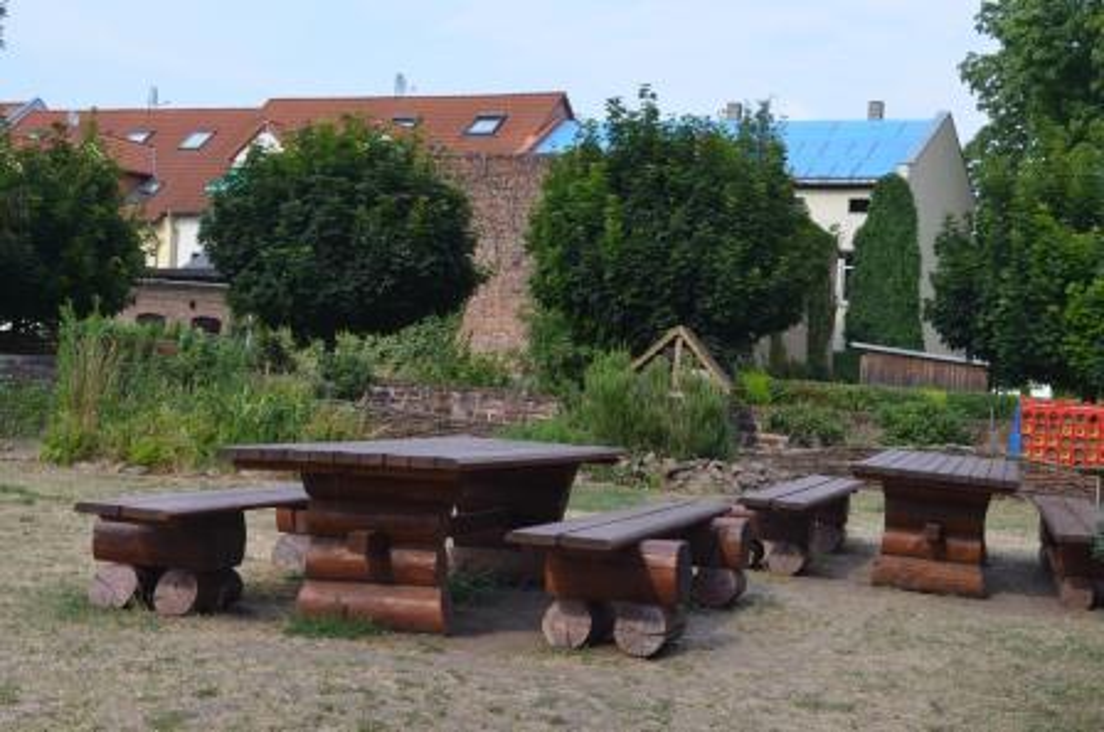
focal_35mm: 54
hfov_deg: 36.9
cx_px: 552
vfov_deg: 25.0
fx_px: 1653
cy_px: 366
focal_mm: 36
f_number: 8
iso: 200
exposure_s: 1/250
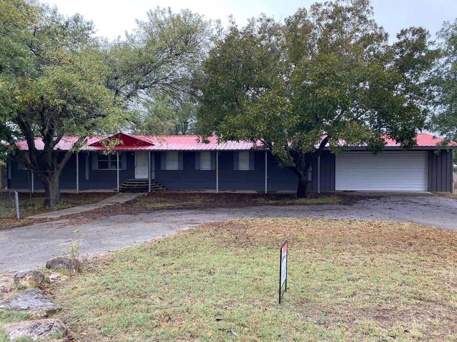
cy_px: 171
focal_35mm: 26
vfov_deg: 53.1
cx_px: 228
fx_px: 343
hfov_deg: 67.3
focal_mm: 4.25
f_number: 1.8
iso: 40
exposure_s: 1/122
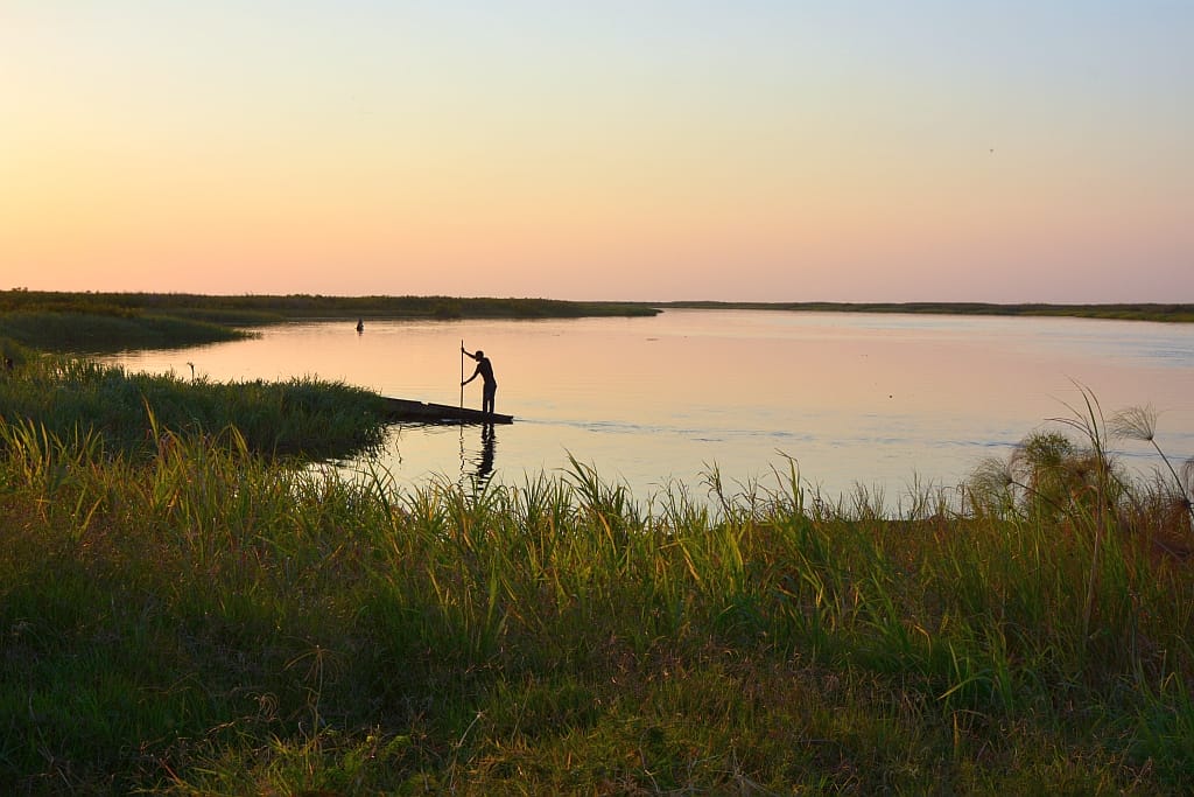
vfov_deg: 28.1
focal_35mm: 48
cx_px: 597
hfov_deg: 41.1
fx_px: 1592
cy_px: 398
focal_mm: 32
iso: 180
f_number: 11
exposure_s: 1/125
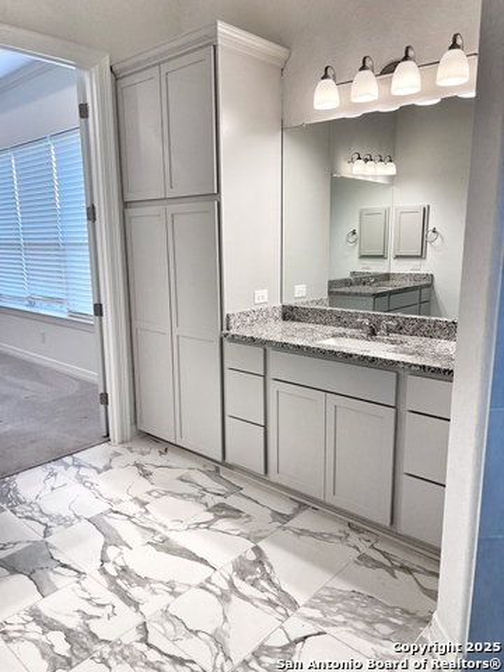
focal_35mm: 26
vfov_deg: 67.3
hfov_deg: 53.1
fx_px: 505
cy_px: 336
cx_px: 252
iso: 50
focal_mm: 5.7
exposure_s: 1/120
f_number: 1.5
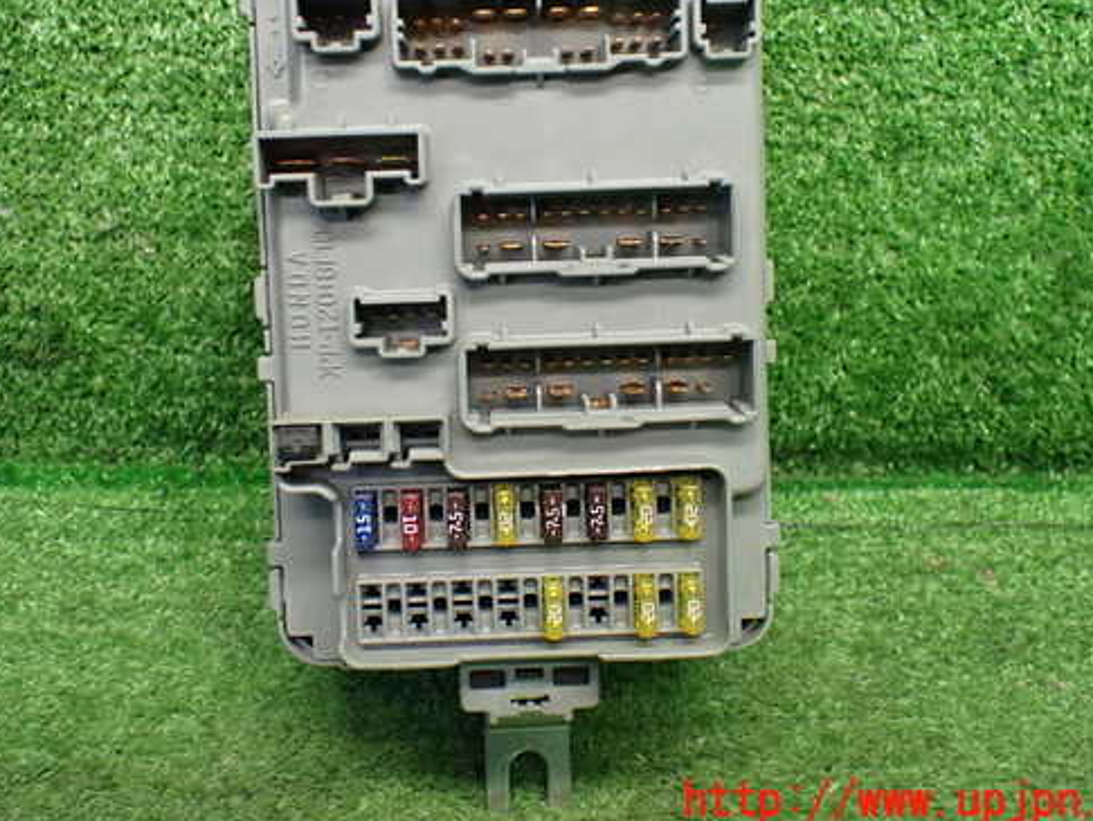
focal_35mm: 37
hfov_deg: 50.1
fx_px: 1169
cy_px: 324
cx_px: 517
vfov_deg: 38.5
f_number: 2.3
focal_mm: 5.4
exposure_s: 1/100
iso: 800
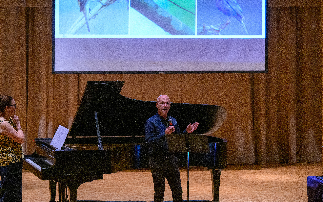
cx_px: 132
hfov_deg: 13.4
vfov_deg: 8.4
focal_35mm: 156
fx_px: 1373
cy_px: 69
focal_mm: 115
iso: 3200
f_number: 2.8
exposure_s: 1/200
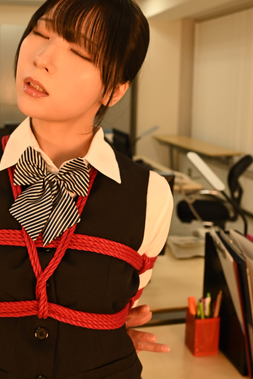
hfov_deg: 31.7
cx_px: 88
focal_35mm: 42
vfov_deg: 45.7
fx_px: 442
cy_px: 127
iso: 800
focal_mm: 24
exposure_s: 1/400
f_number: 4.5
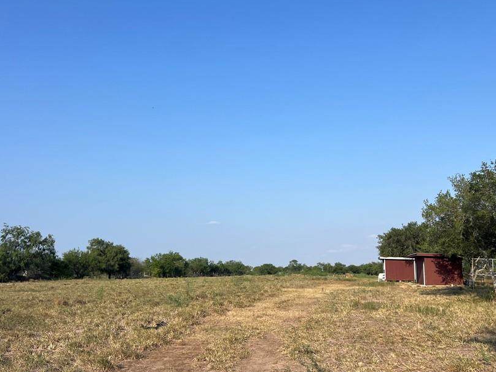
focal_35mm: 33
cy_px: 204
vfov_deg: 42.9
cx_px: 285
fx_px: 473
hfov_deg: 55.1
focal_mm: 5.7
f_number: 1.5
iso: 50
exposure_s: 1/4115
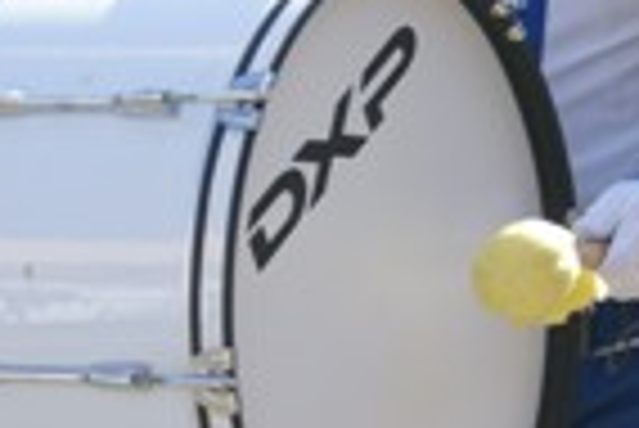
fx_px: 8422
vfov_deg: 2.9
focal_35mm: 474
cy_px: 68
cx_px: 450
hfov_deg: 4.3
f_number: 7.1
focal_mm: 70
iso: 100
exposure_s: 1/160
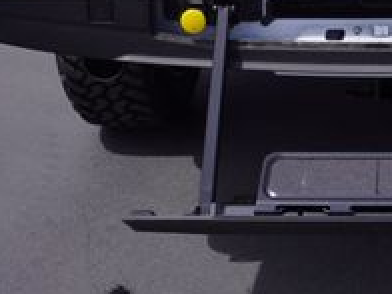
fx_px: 963
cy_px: -76
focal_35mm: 85
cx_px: 394
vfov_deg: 16.5
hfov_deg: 22.1
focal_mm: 18
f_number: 10
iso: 100
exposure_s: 1/250
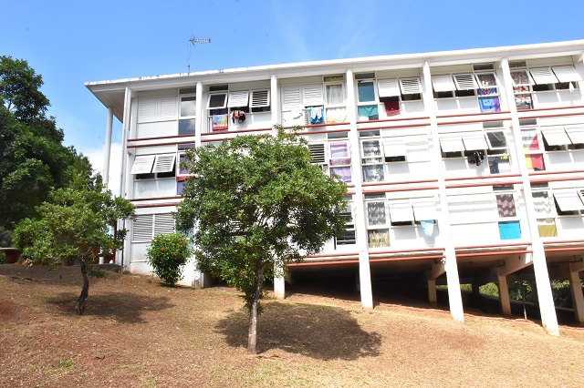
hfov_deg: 57.2
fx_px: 535
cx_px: 292
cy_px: 194
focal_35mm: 33
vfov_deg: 39.9
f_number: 22
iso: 1600
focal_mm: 22
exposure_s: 1/250
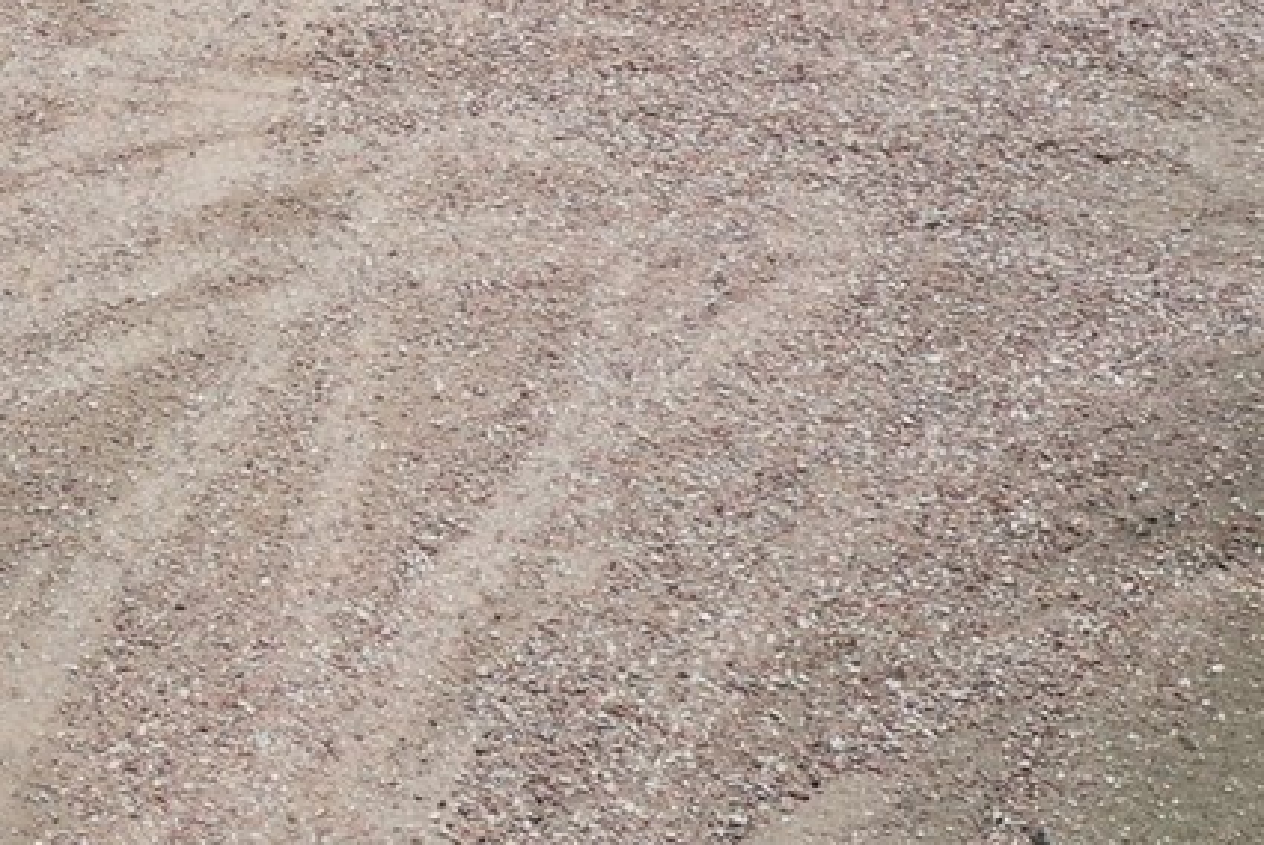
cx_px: -690
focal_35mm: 143
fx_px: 5024
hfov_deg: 13.4
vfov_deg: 9.4
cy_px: -303
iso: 100
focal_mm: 10.26
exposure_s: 1/640
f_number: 6.3
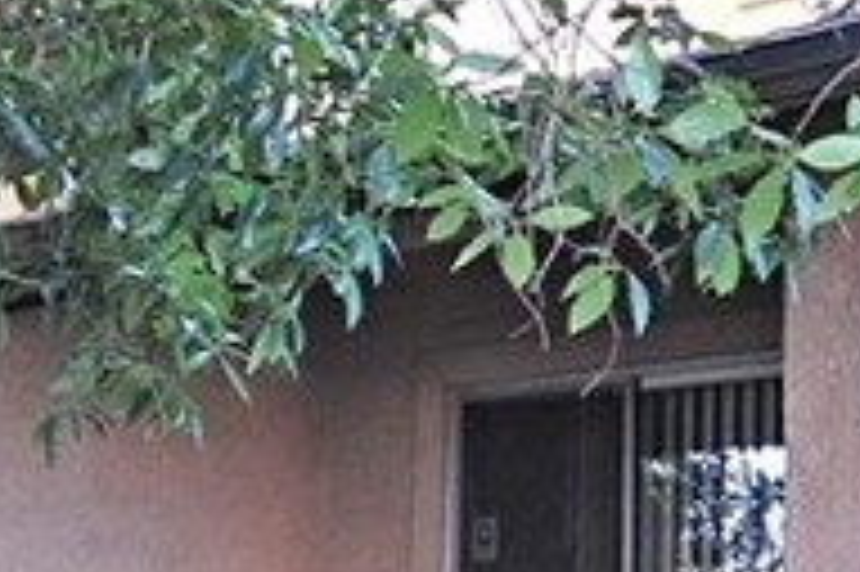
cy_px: 466
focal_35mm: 89
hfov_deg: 22.9
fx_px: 2117
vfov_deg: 15.3
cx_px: 279
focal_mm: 11
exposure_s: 1/50
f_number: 4.2
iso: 200
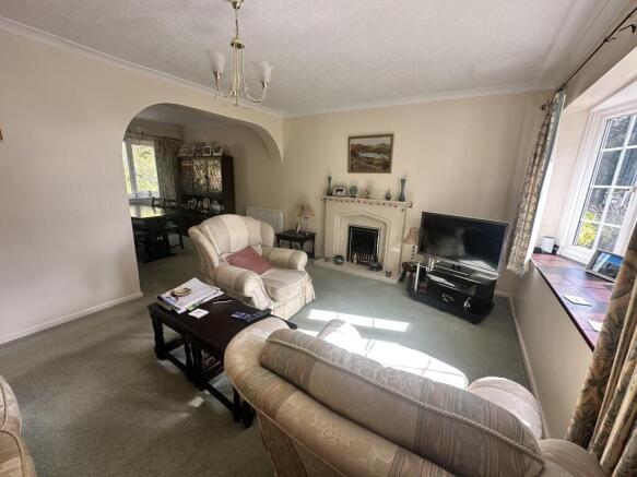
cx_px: 318
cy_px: 238
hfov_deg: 102.1
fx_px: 258
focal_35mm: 14
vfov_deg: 85.7
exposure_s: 1/99
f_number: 2.2
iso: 64
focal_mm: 2.22
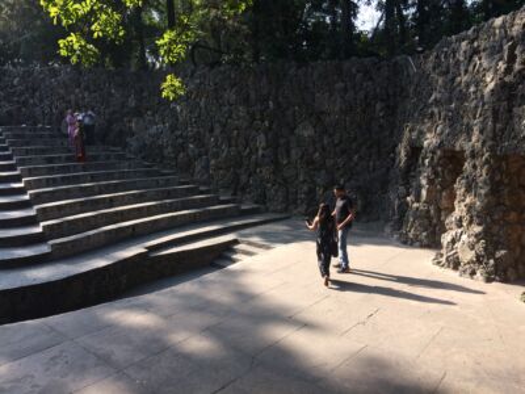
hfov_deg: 61.7
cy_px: 197
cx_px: 262
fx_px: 440
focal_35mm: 29
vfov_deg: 48.2
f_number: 2.2
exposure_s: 1/500
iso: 32
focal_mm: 4.15
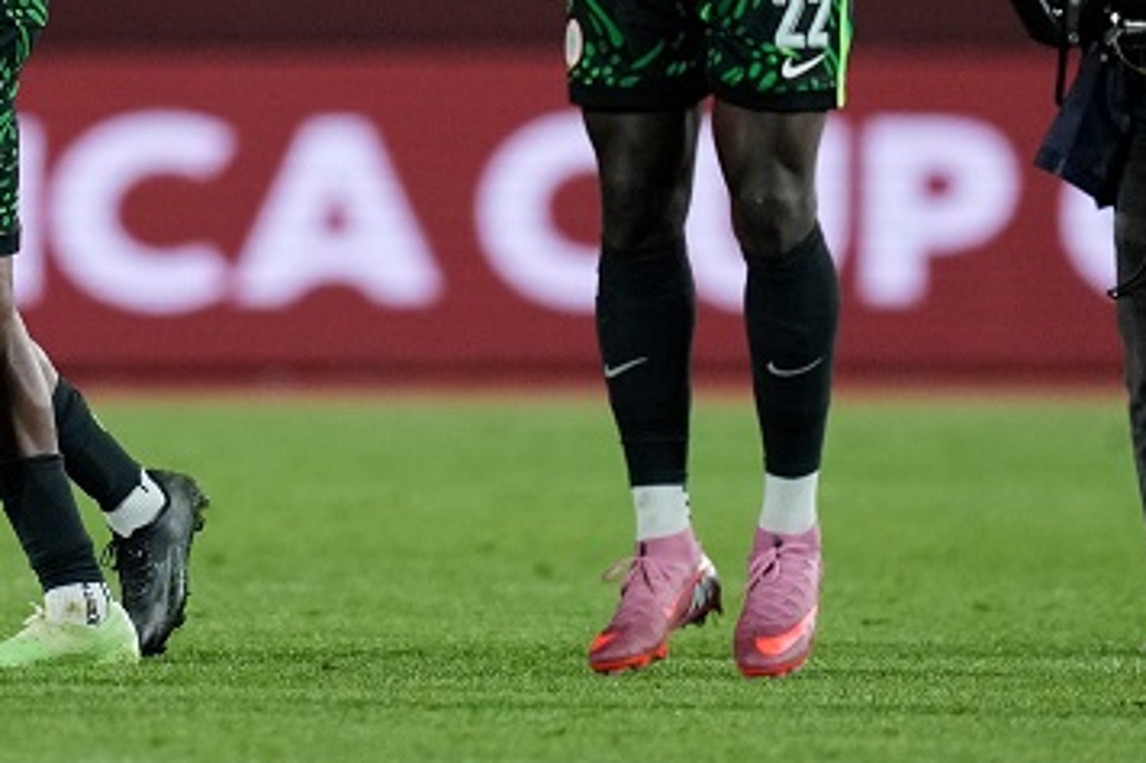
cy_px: -142
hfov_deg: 1.5
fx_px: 42921
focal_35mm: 1349
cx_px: -23
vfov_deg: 1.0
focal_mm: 400
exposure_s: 1/2000
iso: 2500
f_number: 3.2
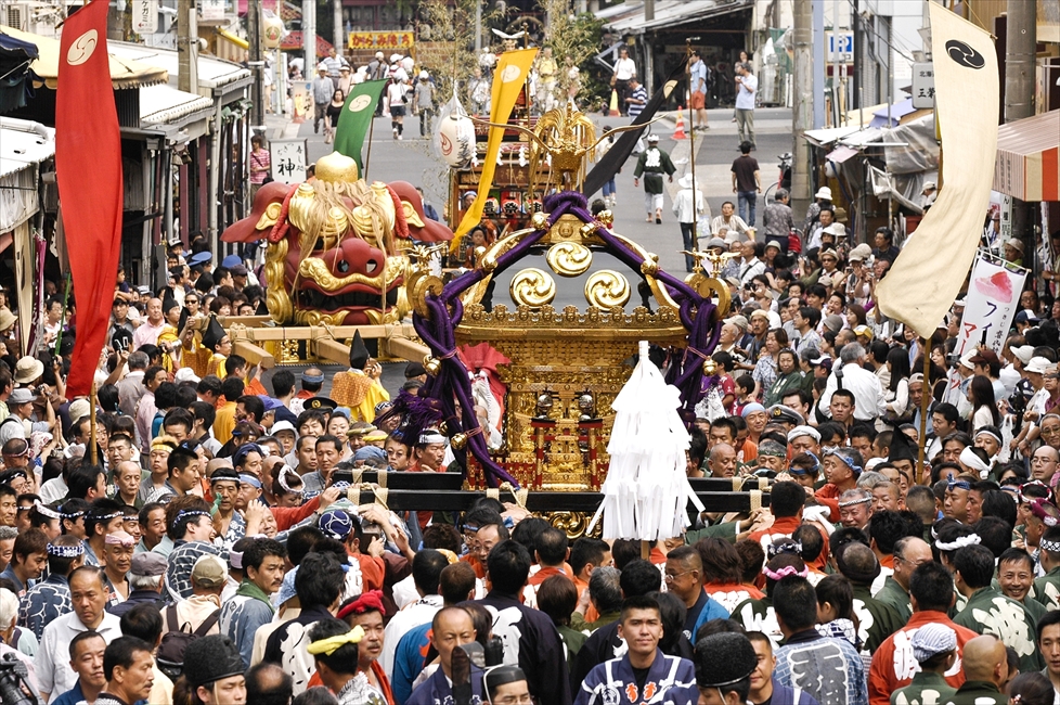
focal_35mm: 202
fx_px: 5956
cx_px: 530
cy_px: 352
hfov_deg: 10.2
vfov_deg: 6.8
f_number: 8
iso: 400
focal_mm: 135
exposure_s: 1/400
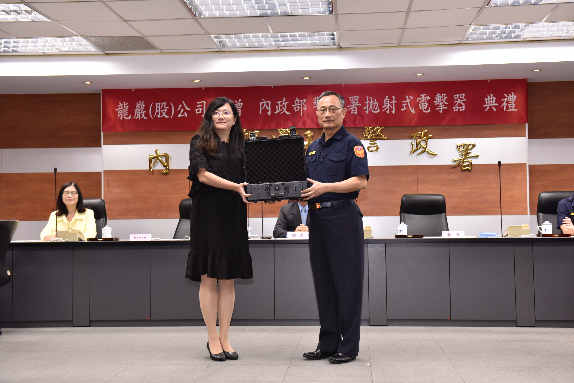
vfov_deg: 28.1
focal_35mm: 48
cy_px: 192
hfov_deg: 41.1
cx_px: 287
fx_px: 766
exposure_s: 1/60
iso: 800
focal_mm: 48
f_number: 4
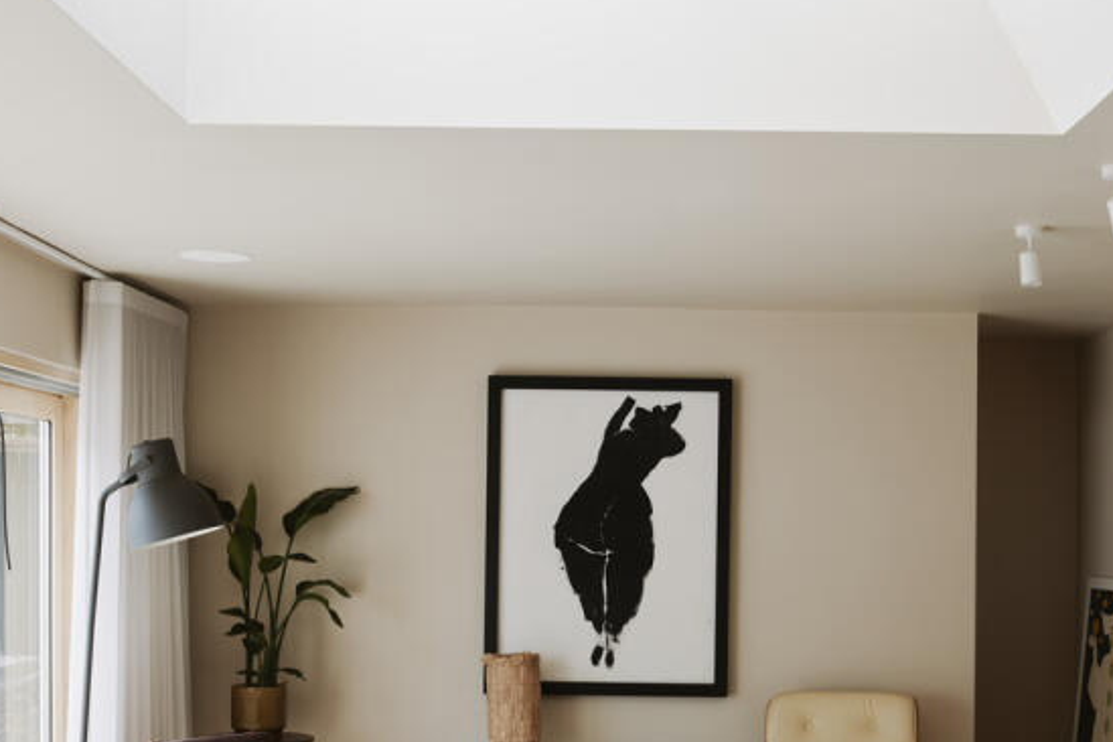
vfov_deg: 24.0
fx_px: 1731
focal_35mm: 56
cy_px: 548
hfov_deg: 35.6
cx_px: 620
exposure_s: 1/6
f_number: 8
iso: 100
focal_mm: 30
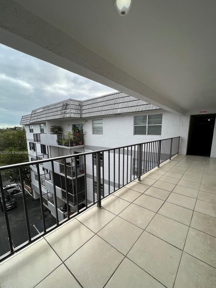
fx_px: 116
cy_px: 153
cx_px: 110
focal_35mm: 14
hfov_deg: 85.7
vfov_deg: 101.9
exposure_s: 1/341
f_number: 1.8
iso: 32
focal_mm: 1.57
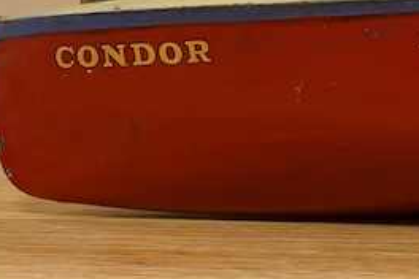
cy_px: 2
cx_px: 772
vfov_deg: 7.1
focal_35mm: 192
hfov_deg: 10.1
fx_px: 2234
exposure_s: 1/160
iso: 2500
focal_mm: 30
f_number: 10
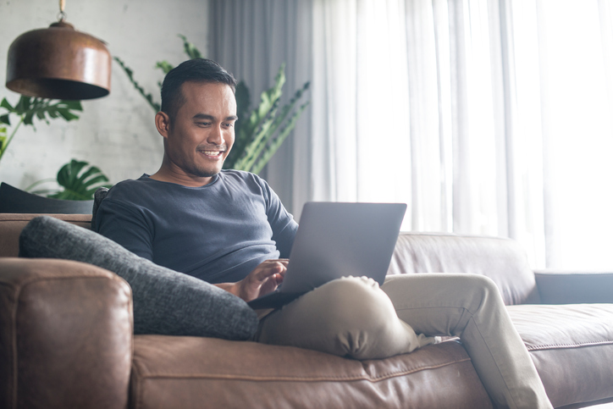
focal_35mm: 50
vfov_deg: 27.0
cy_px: 204
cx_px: 306
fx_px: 852
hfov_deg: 39.6
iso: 250
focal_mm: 50
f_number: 2.5
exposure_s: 1/80
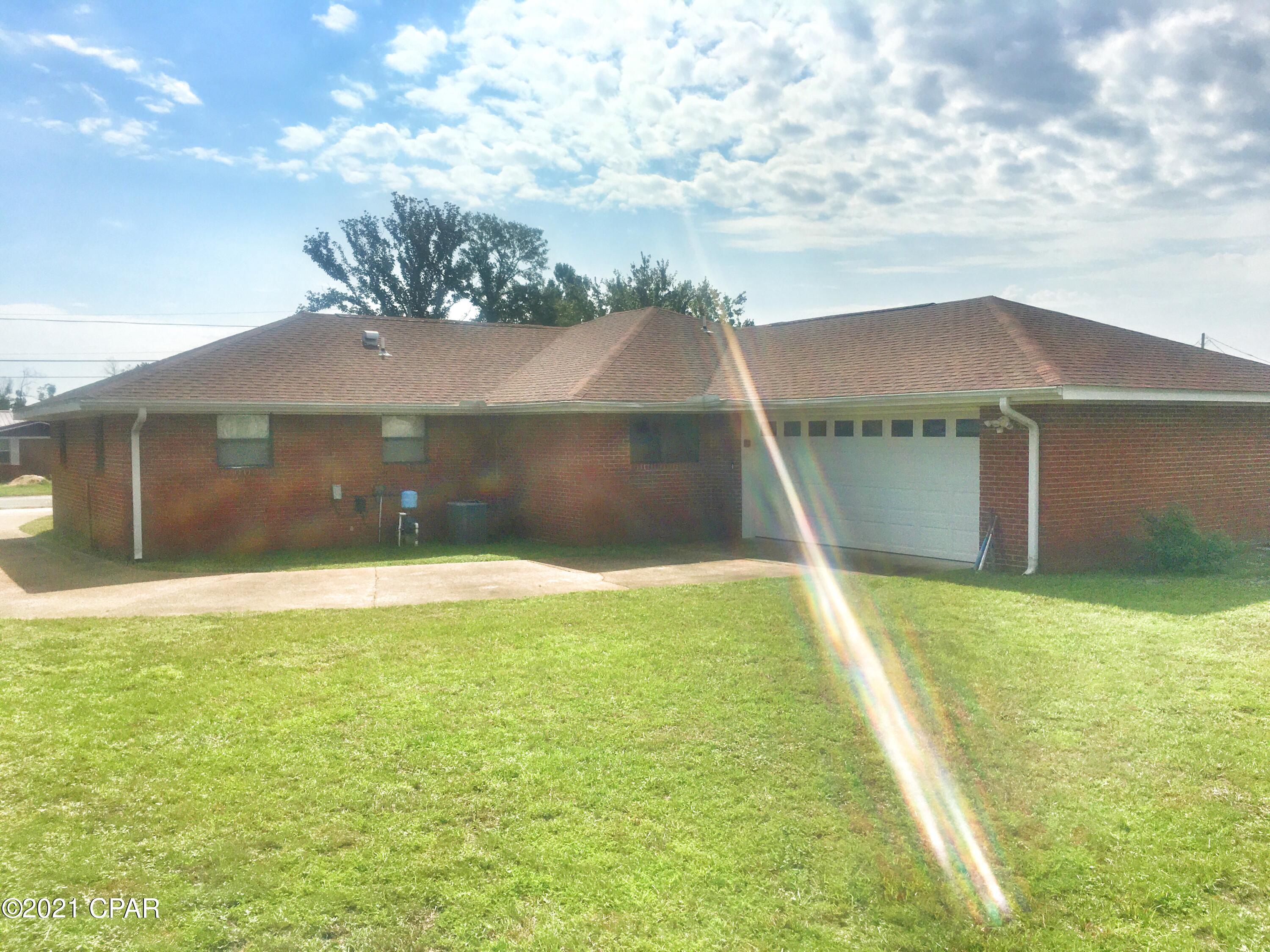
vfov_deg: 48.2
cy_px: 476
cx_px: 635
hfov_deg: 61.7
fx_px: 1064
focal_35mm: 29
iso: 25
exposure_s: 1/4274
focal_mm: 4.15
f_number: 2.2
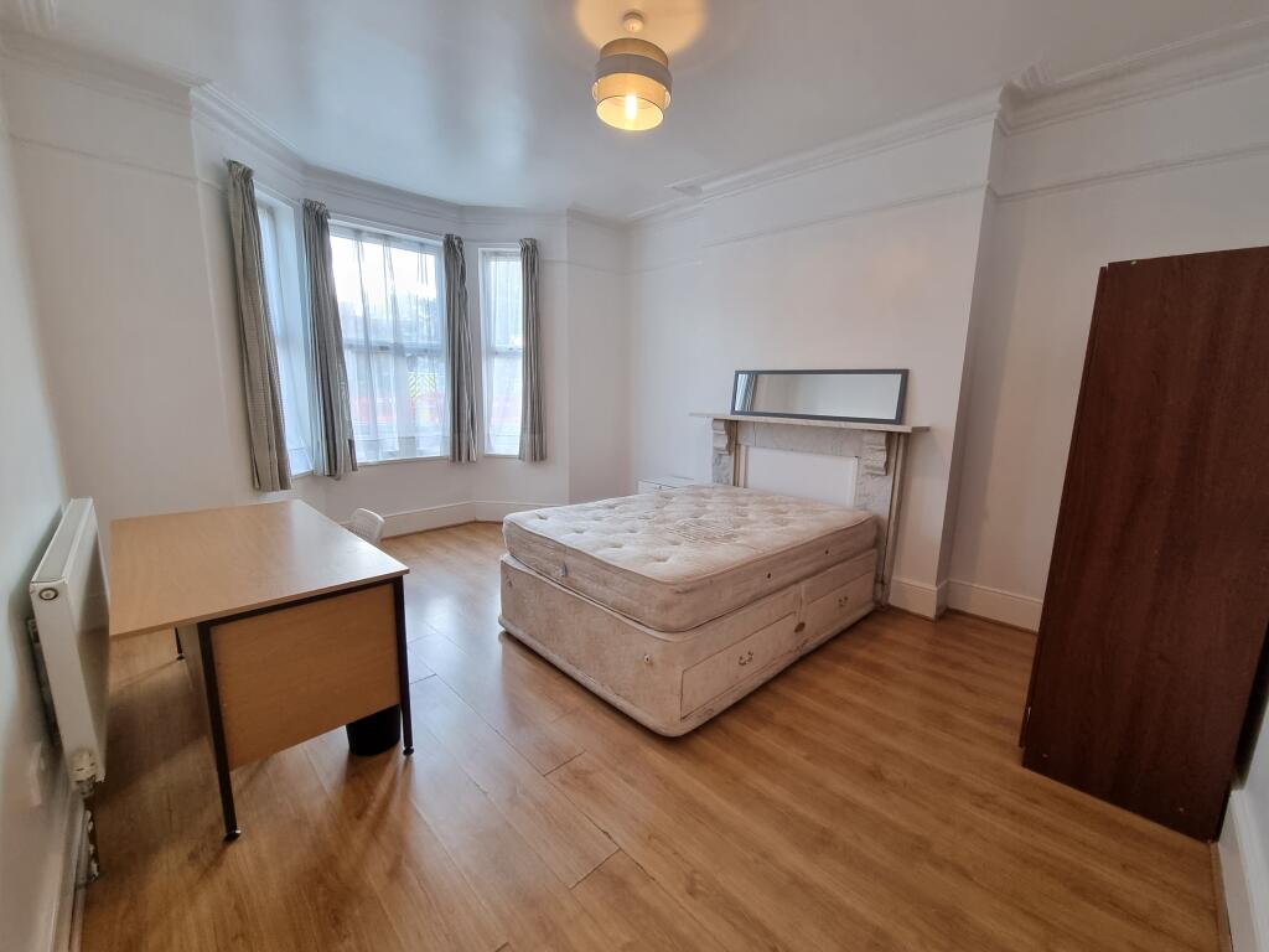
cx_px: 634
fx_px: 477
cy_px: 476
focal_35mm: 13
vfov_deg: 89.9
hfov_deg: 106.2
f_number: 2.2
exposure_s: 1/50
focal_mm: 2.2
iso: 400
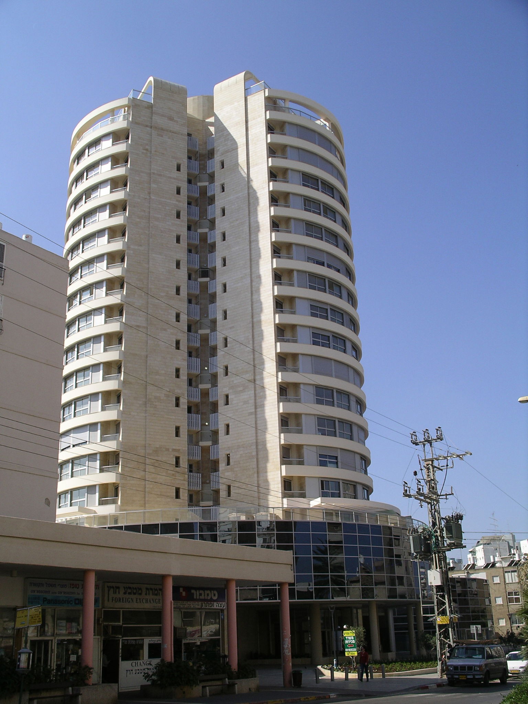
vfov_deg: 50.1
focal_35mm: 37
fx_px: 752
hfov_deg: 38.7
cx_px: 264
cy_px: 352
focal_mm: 7.8
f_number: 5.6
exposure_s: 1/464
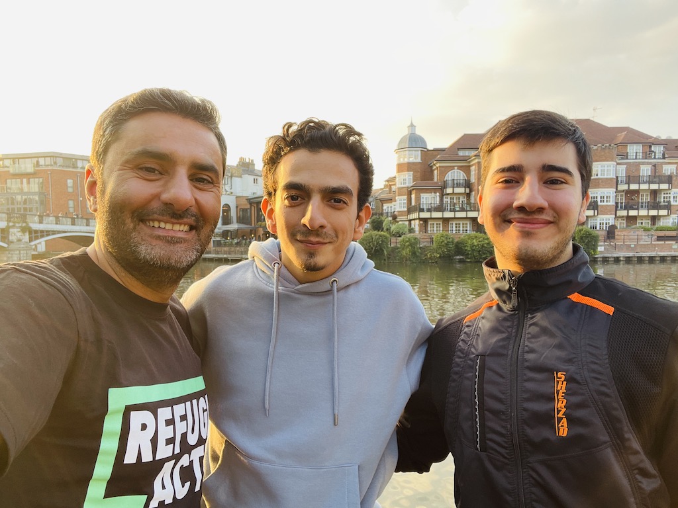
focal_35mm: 23
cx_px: 339
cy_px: 254
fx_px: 450
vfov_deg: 58.9
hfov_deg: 73.9
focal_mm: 2.71
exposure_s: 1/121
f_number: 2.2
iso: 50
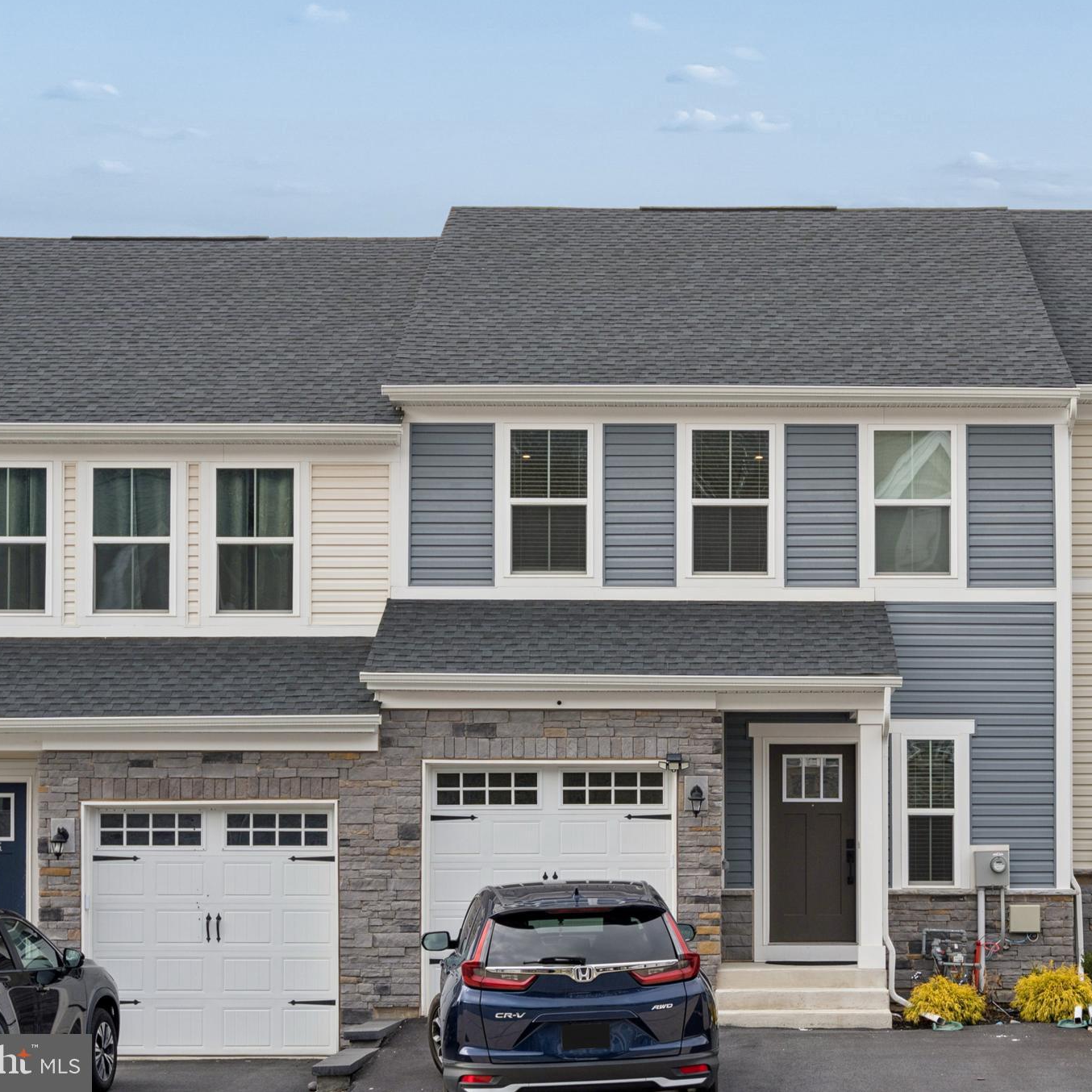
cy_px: 542
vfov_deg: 27.0
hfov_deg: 26.9
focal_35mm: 64
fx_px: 2271
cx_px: 739
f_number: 8
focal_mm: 33
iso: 100
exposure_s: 1/125
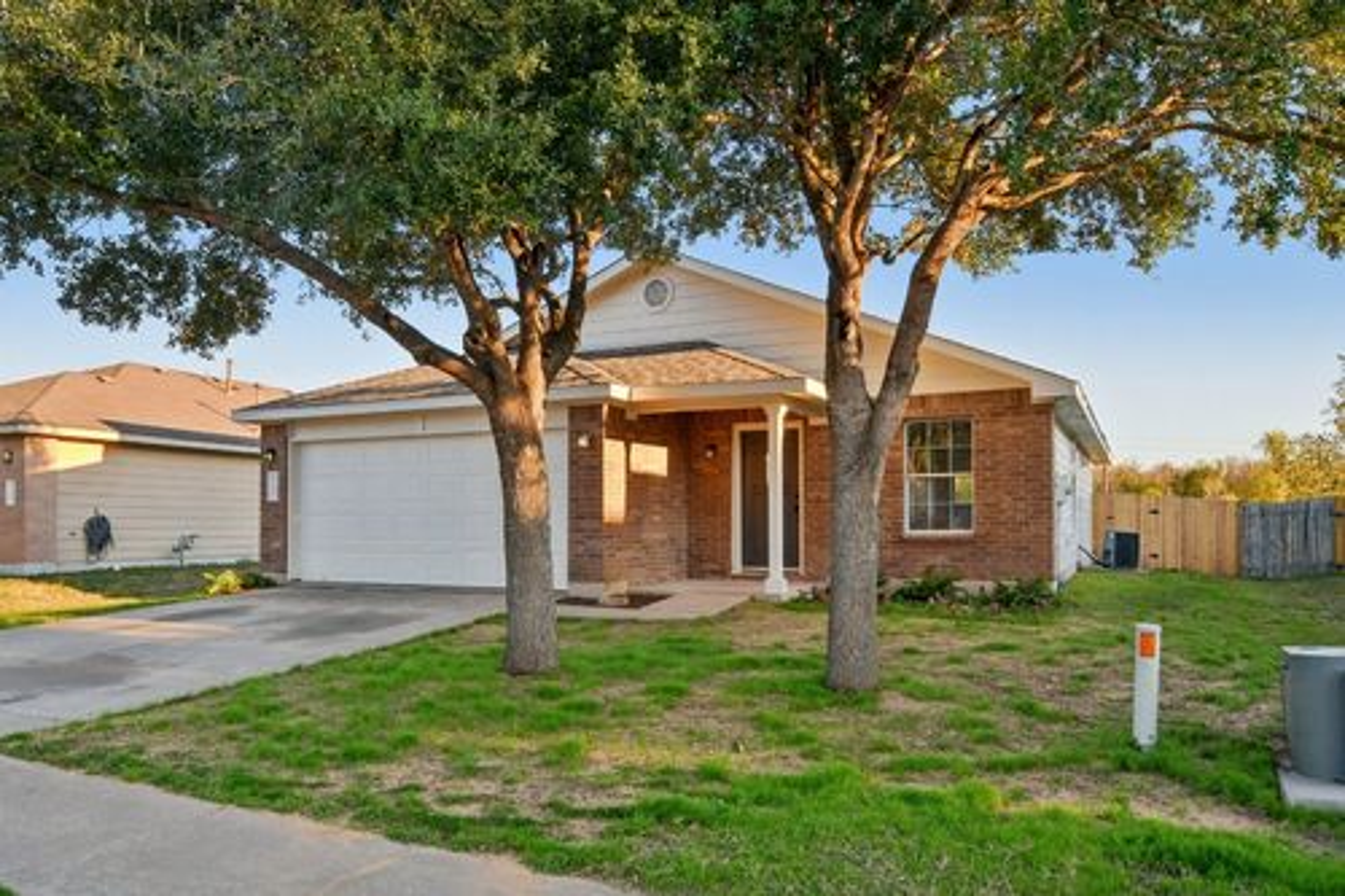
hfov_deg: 70.5
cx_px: 672
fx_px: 952
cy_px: 448
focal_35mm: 26
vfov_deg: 50.4
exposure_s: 1/250
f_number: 8
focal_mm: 17
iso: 400
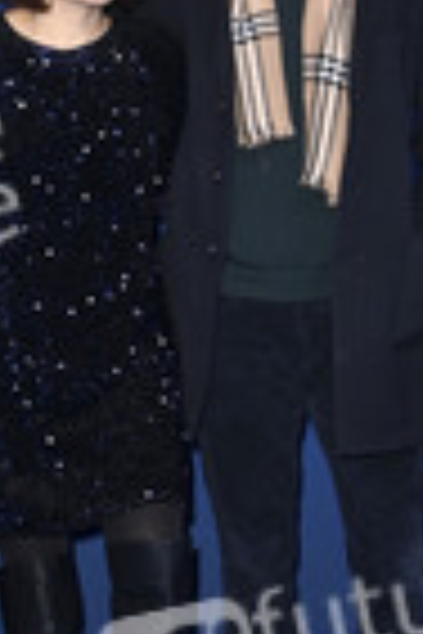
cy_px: 441
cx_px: -81
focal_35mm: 159
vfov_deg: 12.9
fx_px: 2802
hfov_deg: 8.5
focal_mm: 56
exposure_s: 1/250
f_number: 6.3
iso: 800
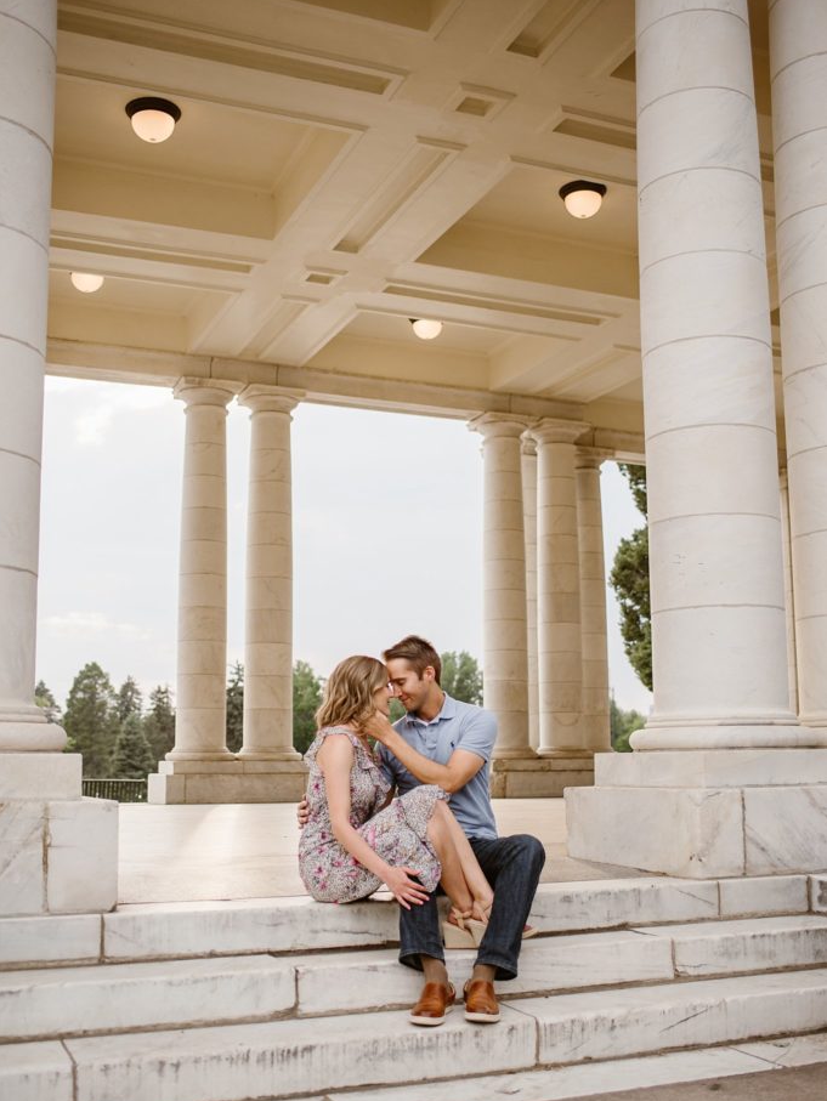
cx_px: 414
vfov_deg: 48.9
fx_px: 1210
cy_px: 590
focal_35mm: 38
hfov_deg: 37.7
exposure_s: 1/2500
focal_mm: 35
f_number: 2.2
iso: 200
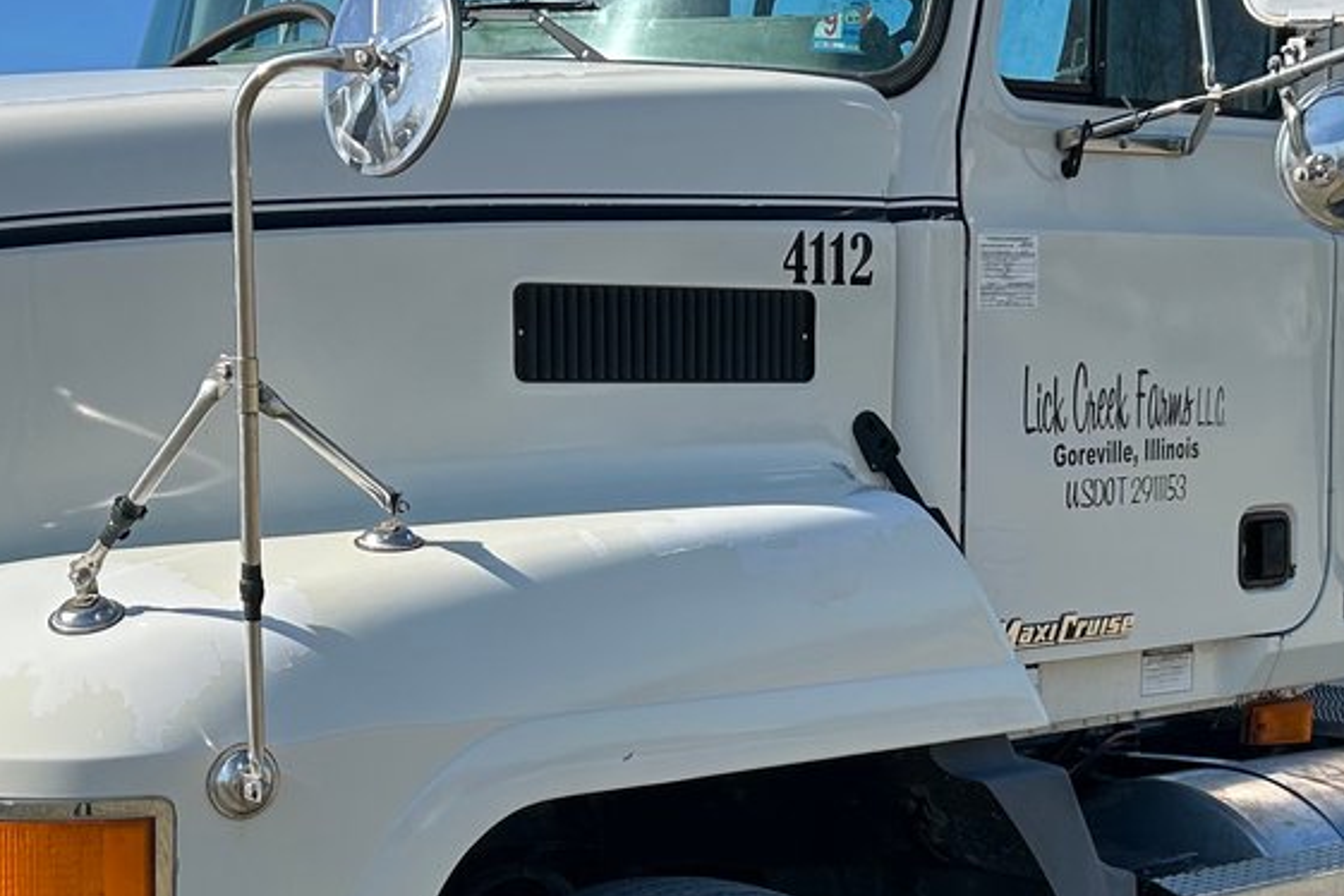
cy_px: 569
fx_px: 2725
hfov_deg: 27.7
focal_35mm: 73
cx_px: 768
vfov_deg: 18.6
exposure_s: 1/4115
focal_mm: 5.7
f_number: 1.5
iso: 50
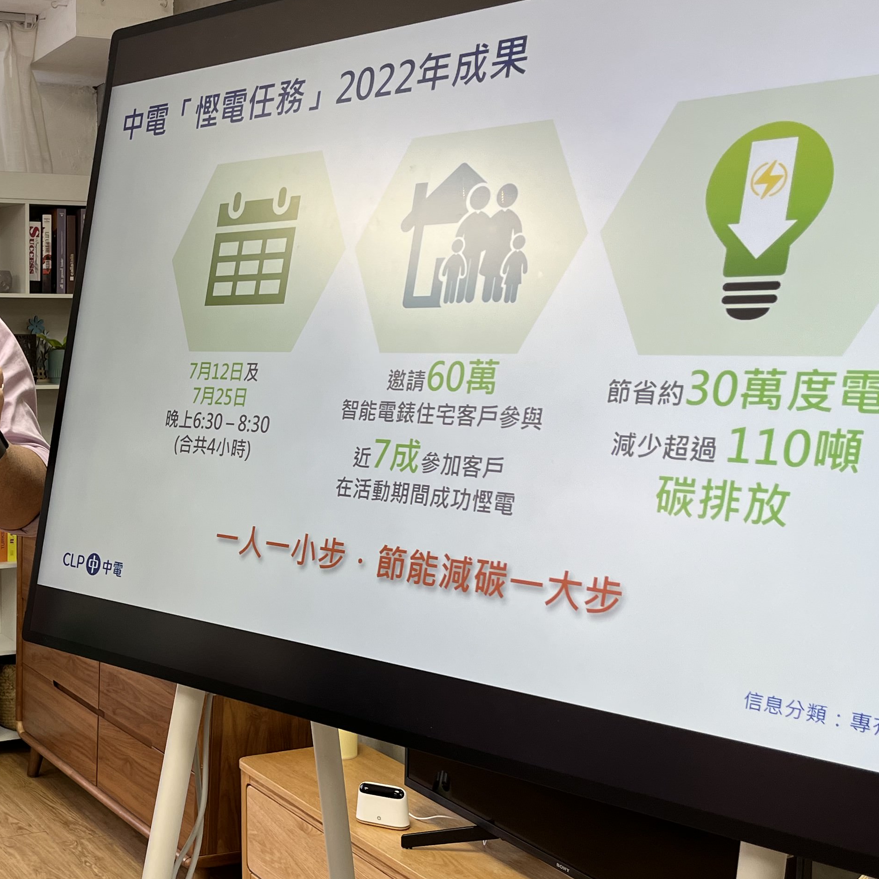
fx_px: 1408
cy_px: 514
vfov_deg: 34.6
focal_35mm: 49
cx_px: 113
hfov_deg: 33.1
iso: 50
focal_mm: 5.1
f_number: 1.6
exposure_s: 1/120
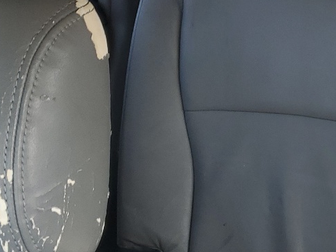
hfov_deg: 20.7
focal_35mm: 85
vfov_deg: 17.2
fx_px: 825
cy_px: 208
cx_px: 452
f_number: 1.5
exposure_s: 1/127
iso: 50
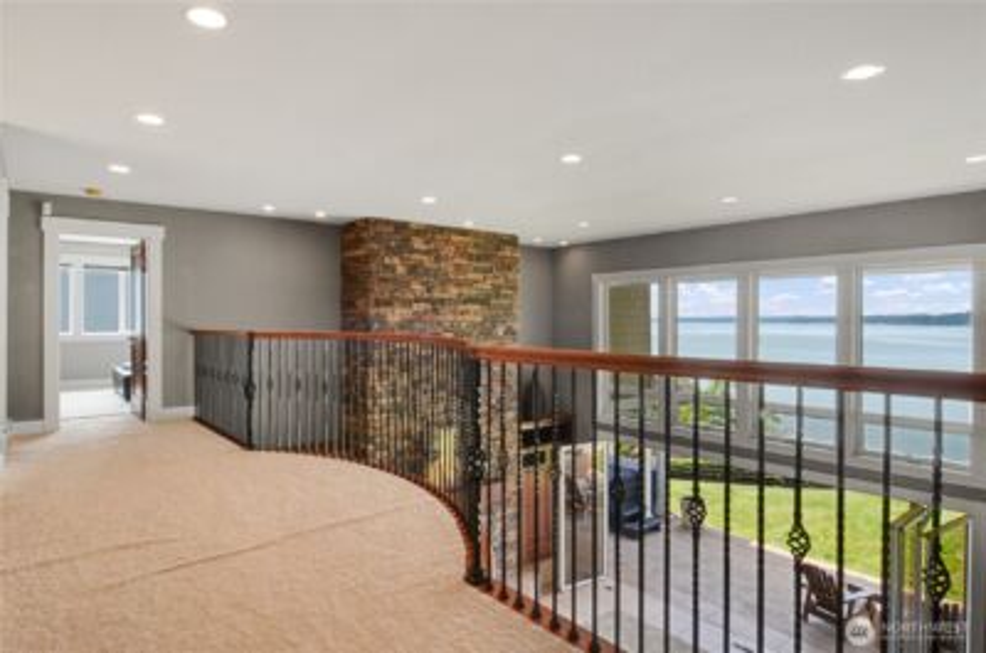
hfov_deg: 81.3
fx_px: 574
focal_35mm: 21
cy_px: 326
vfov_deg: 59.3
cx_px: 493
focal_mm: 14
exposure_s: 1
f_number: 22
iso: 400
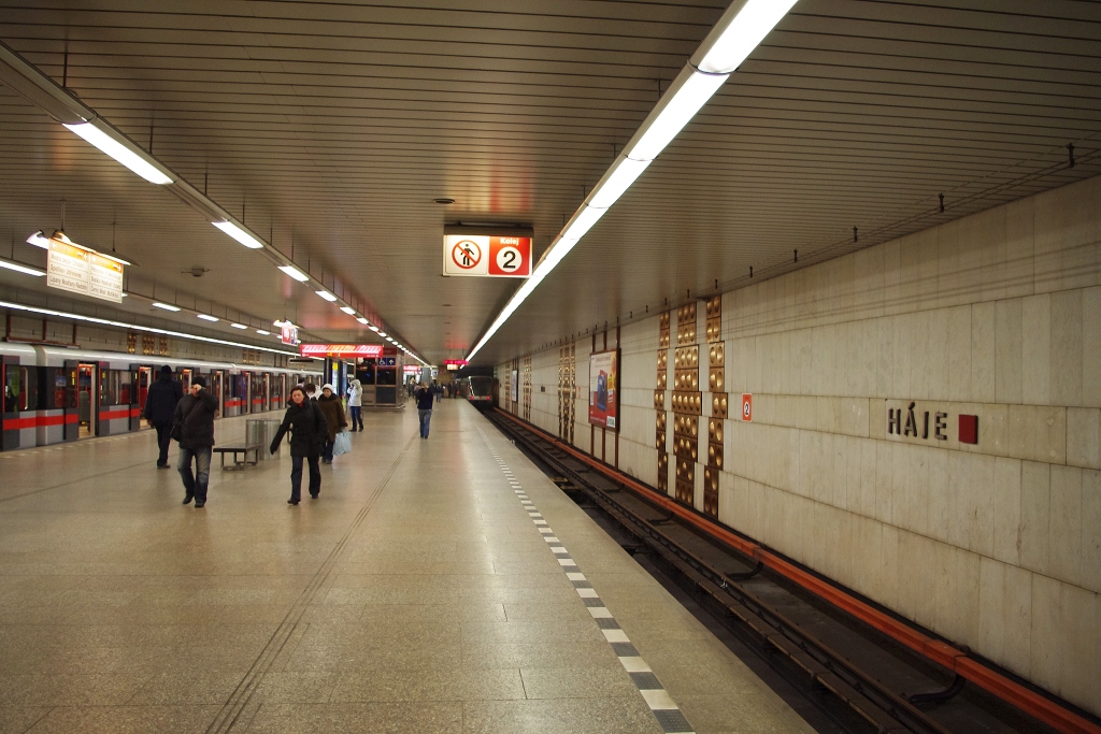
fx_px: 826
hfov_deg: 67.4
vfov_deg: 47.9
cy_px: 367
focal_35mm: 27
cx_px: 550
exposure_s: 1/50
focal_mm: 18
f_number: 3.5
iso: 800
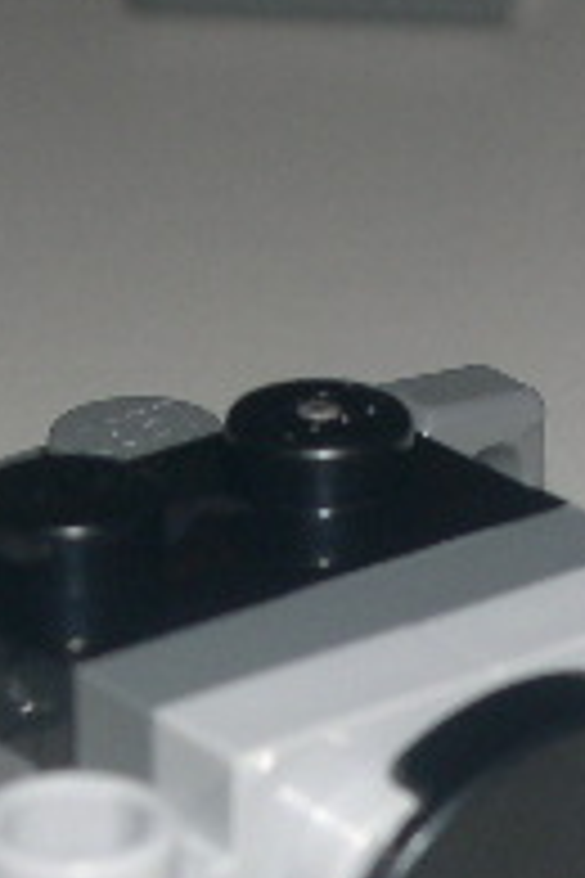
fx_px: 5167
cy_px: 833
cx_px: 328
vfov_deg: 9.7
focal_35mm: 212
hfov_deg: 6.5
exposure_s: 1/60
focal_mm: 13.2
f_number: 9.6
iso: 100
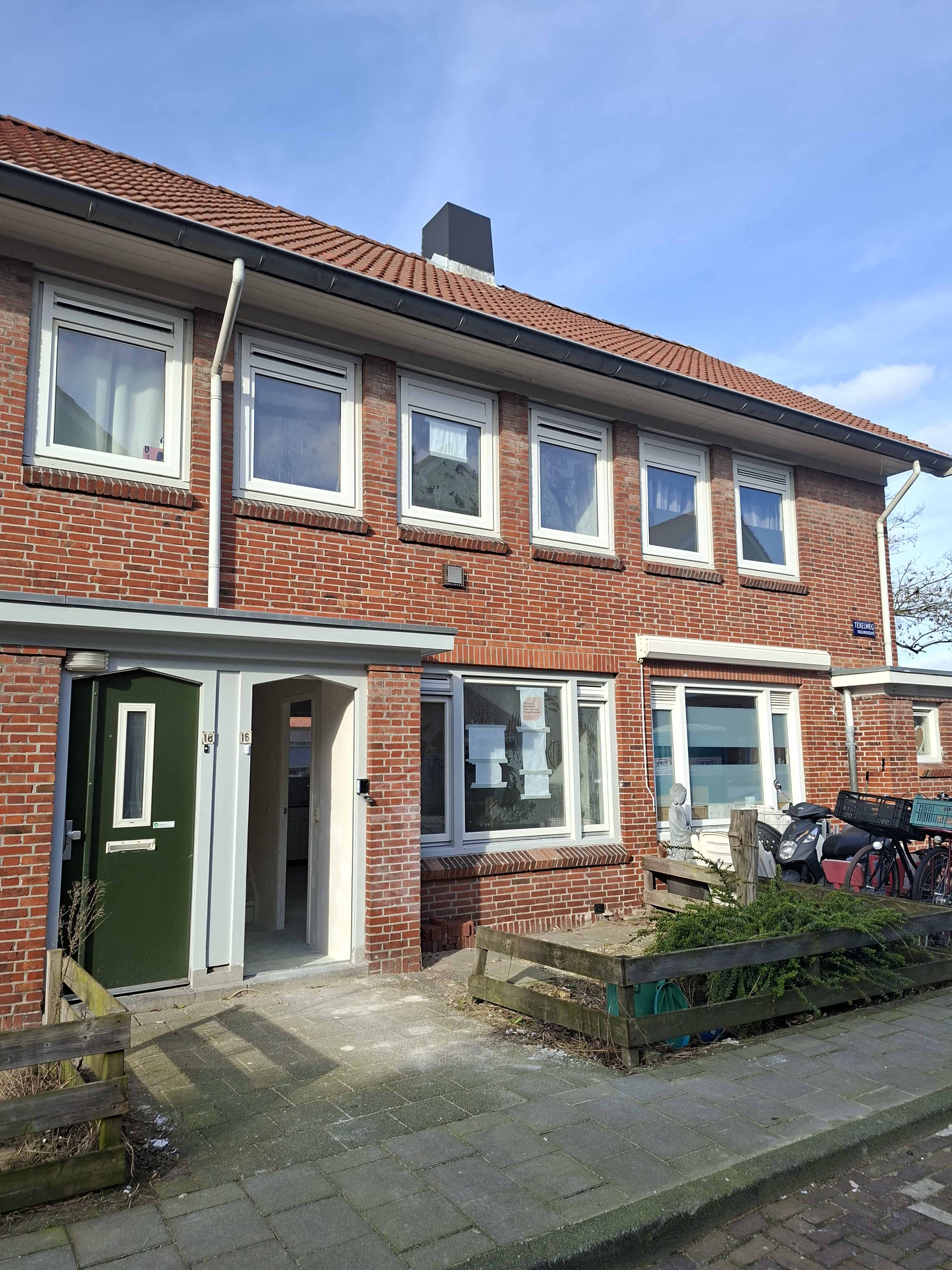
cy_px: 635
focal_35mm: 23
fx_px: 843
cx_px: 476
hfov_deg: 58.9
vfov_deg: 73.9
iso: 50
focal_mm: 5.54
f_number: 1.8
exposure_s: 1/923
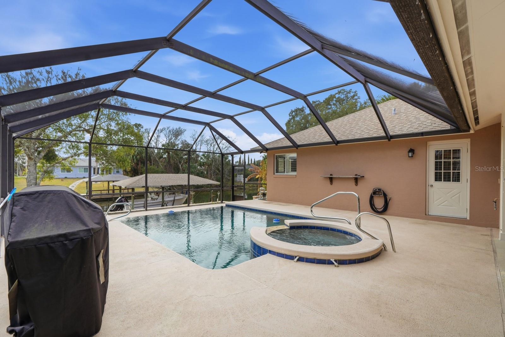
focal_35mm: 16
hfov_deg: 96.7
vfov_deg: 73.8
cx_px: 252
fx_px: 224
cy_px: 168
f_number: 8
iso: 160
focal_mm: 16
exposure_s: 1/4000
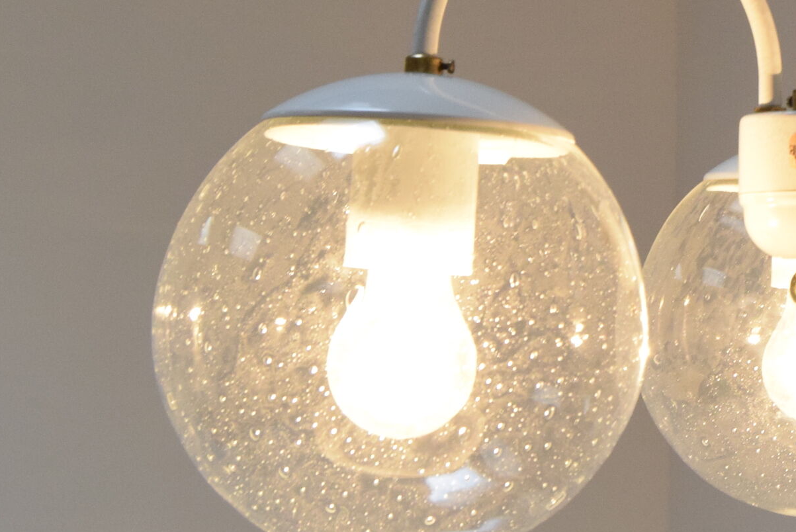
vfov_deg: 14.0
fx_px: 2146
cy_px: 69
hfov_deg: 20.3
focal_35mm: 97
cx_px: 824
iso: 1600
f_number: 9
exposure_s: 1/100
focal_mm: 26
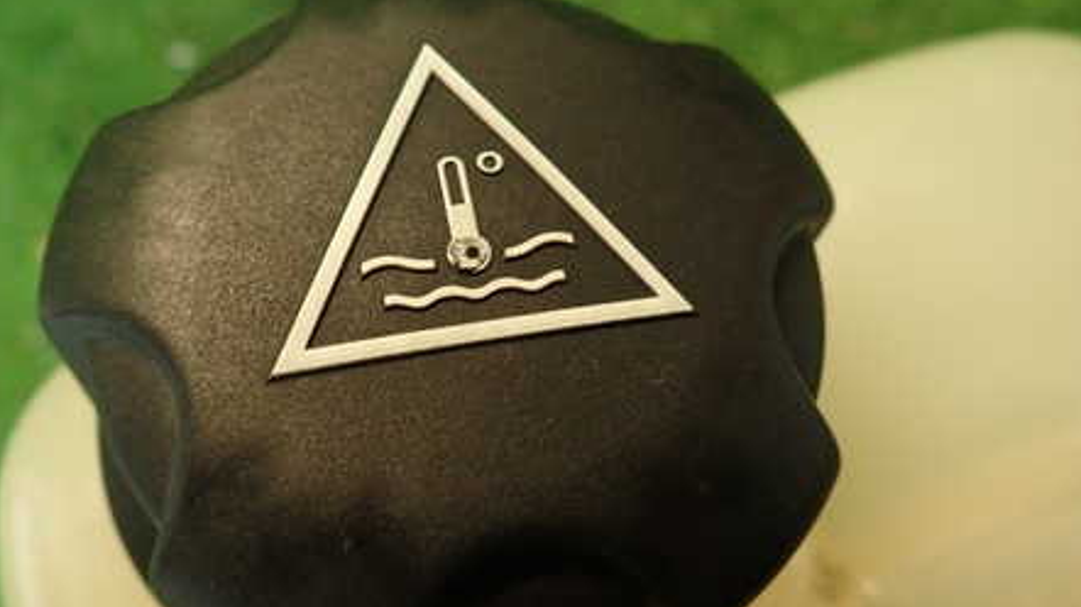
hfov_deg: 53.9
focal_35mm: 37
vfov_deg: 31.9
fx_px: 1060
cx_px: 474
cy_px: 304
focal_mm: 4.5
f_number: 2
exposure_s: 1/30
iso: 200
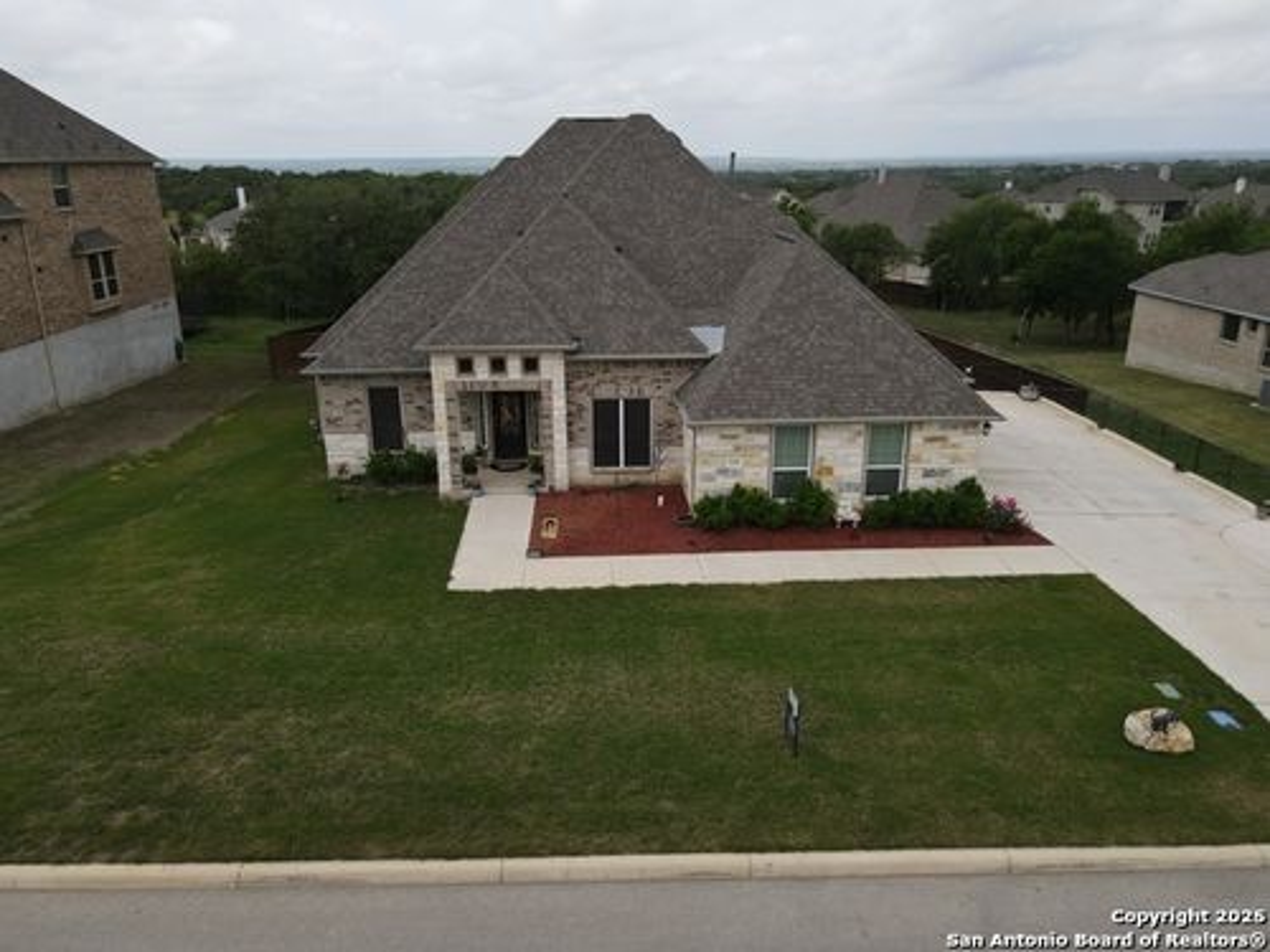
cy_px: 476
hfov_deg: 71.6
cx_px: 635
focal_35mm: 24
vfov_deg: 56.8
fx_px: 881
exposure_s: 1/640
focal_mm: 4.5
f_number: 2.8
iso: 100
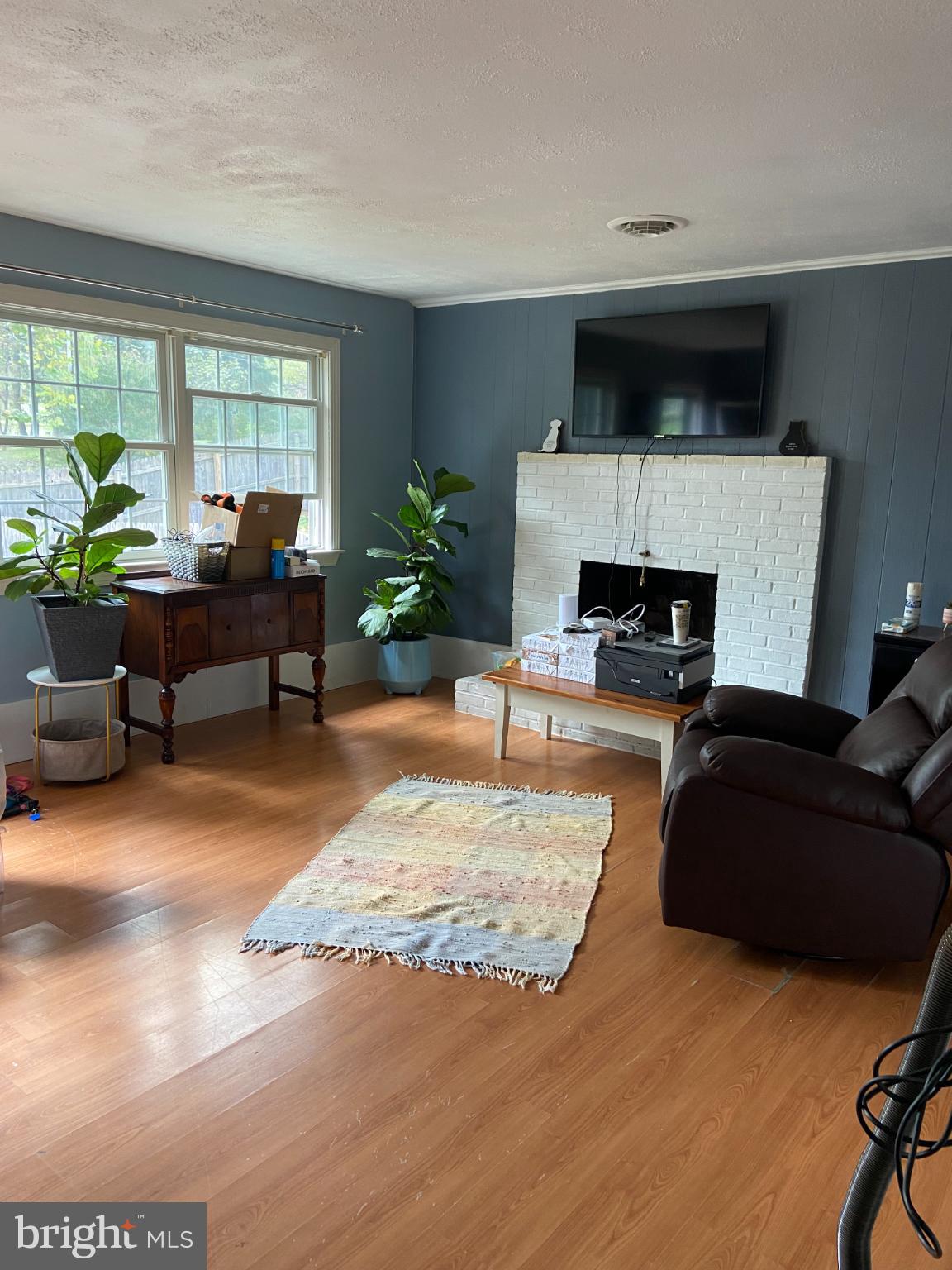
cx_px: 476
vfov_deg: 67.3
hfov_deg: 53.1
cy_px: 635
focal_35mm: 26
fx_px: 953
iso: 125
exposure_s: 1/74
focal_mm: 4.25
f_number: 1.8
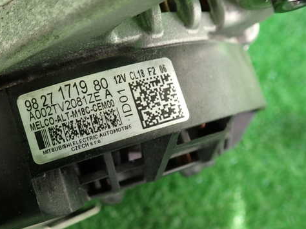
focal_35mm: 38
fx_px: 336
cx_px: 113
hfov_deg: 48.5
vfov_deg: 37.7
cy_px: 124
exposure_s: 1/40
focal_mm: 5.4
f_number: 2.3
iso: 200
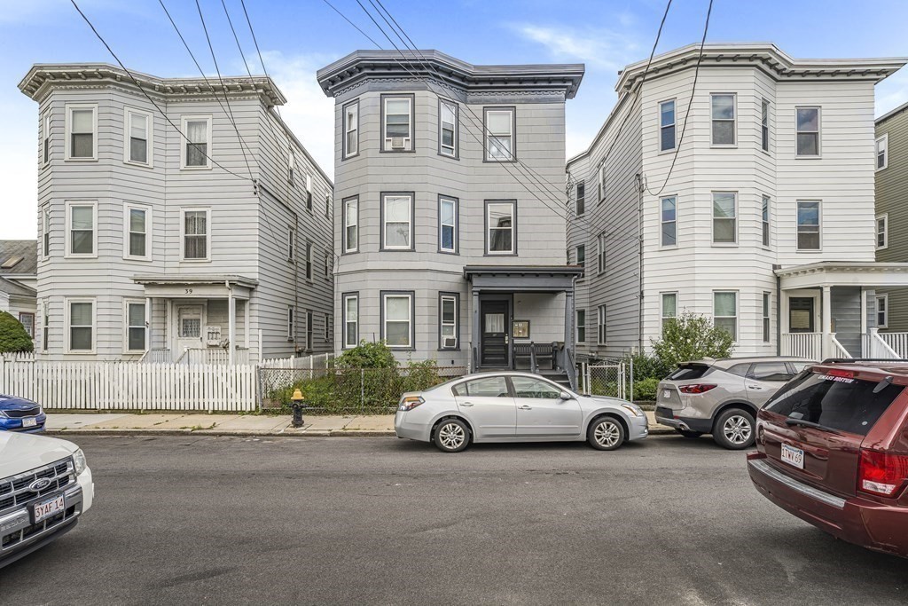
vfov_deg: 61.9
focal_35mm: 20
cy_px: 303
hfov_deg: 84.0
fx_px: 504
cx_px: 454
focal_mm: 20
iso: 50
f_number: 10
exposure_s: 1/8
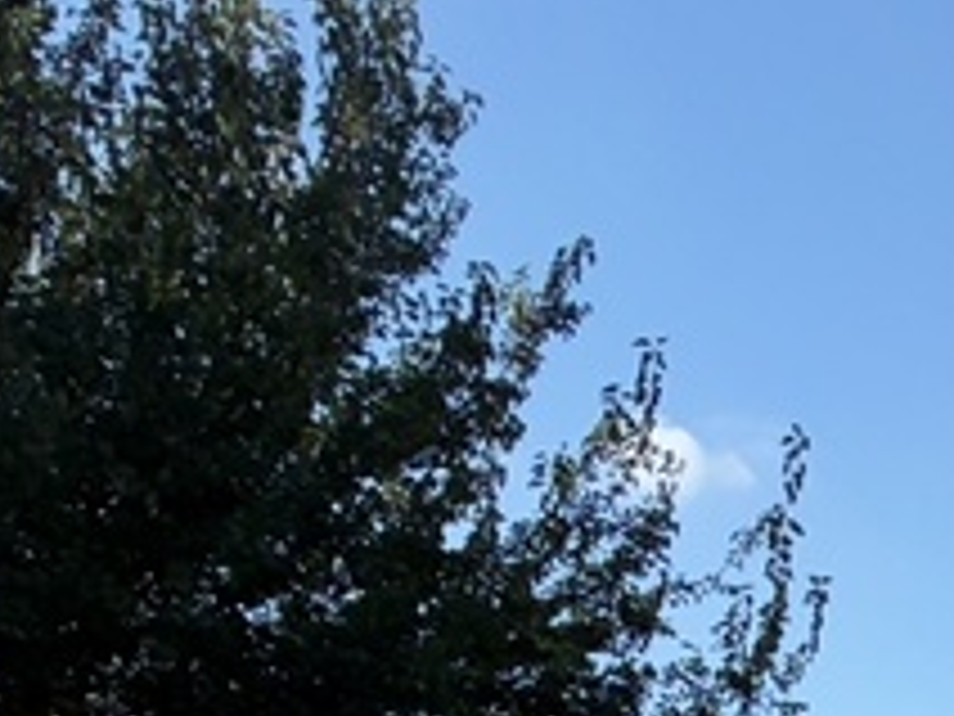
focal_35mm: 95
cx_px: 1382
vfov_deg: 13.4
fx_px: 2618
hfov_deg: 18.5
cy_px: 1423
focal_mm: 2.22
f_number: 2.2
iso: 16
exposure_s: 1/901
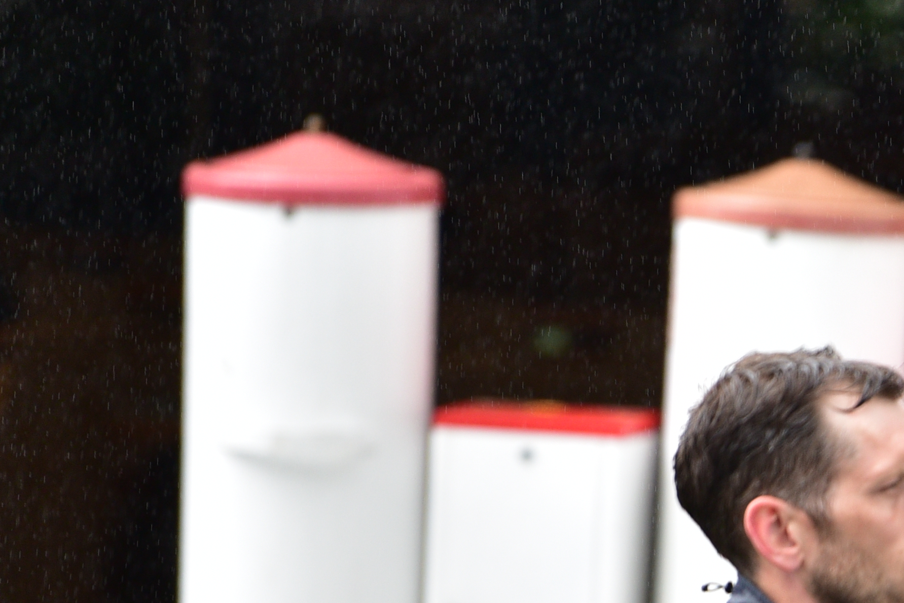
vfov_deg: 2.0
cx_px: 1377
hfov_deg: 3.0
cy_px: 828
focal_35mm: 675
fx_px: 16955
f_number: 2.8
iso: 500
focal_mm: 200
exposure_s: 1/320
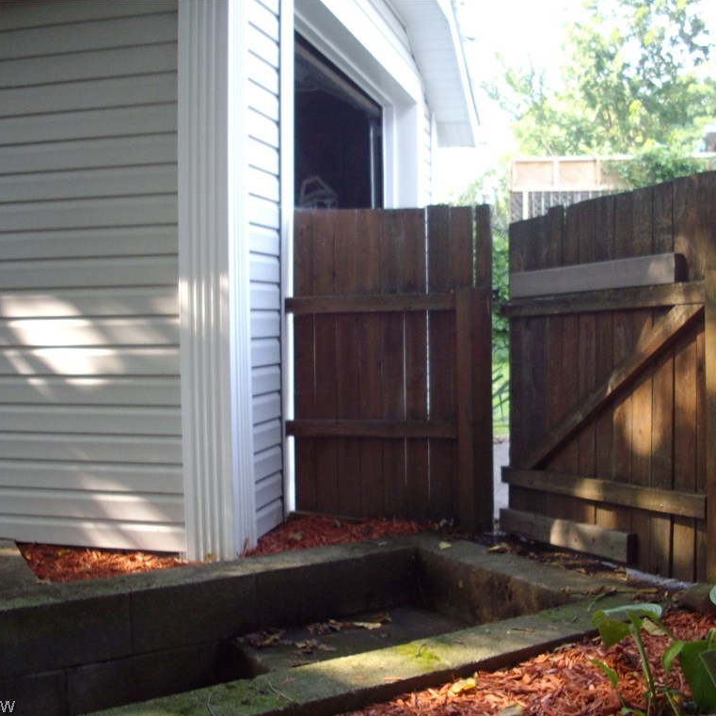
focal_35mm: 44
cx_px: 400
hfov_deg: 38.3
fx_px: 1030
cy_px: 359
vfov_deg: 38.3
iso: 160
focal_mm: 6.2
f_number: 2.8
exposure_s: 1/80
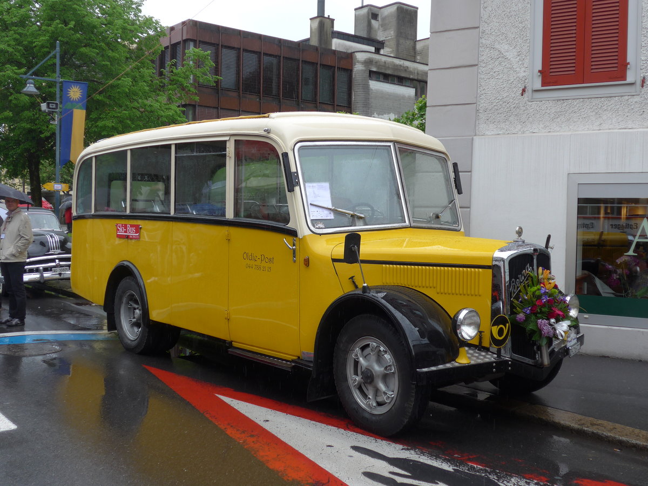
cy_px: 243
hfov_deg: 47.9
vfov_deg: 36.8
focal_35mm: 39
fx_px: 730
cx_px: 324
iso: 80
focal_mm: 8
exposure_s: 1/250
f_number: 2.8
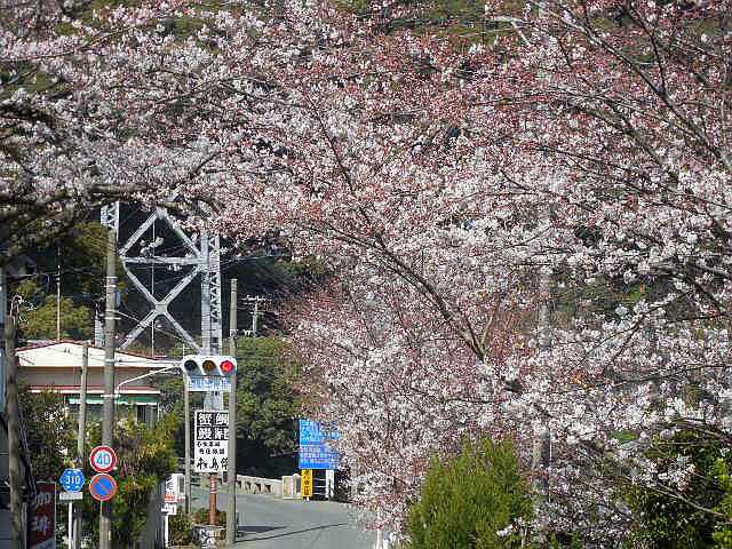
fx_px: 4525
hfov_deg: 9.2
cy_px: 274
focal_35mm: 214
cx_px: 366
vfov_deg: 6.9
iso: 125
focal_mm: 38.6
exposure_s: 1/400
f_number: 5.1
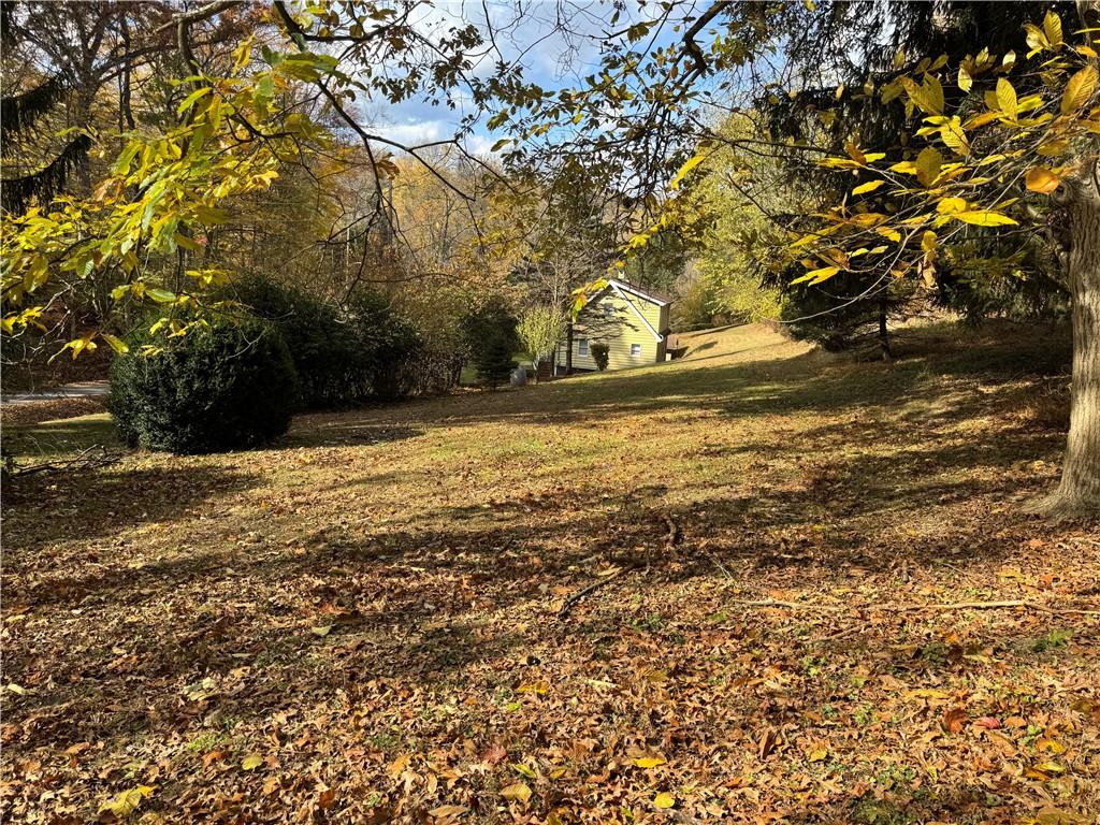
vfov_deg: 56.8
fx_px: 763
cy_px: 412
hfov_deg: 71.6
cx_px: 550
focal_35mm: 24
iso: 80
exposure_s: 1/1238
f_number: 1.78
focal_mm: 6.76
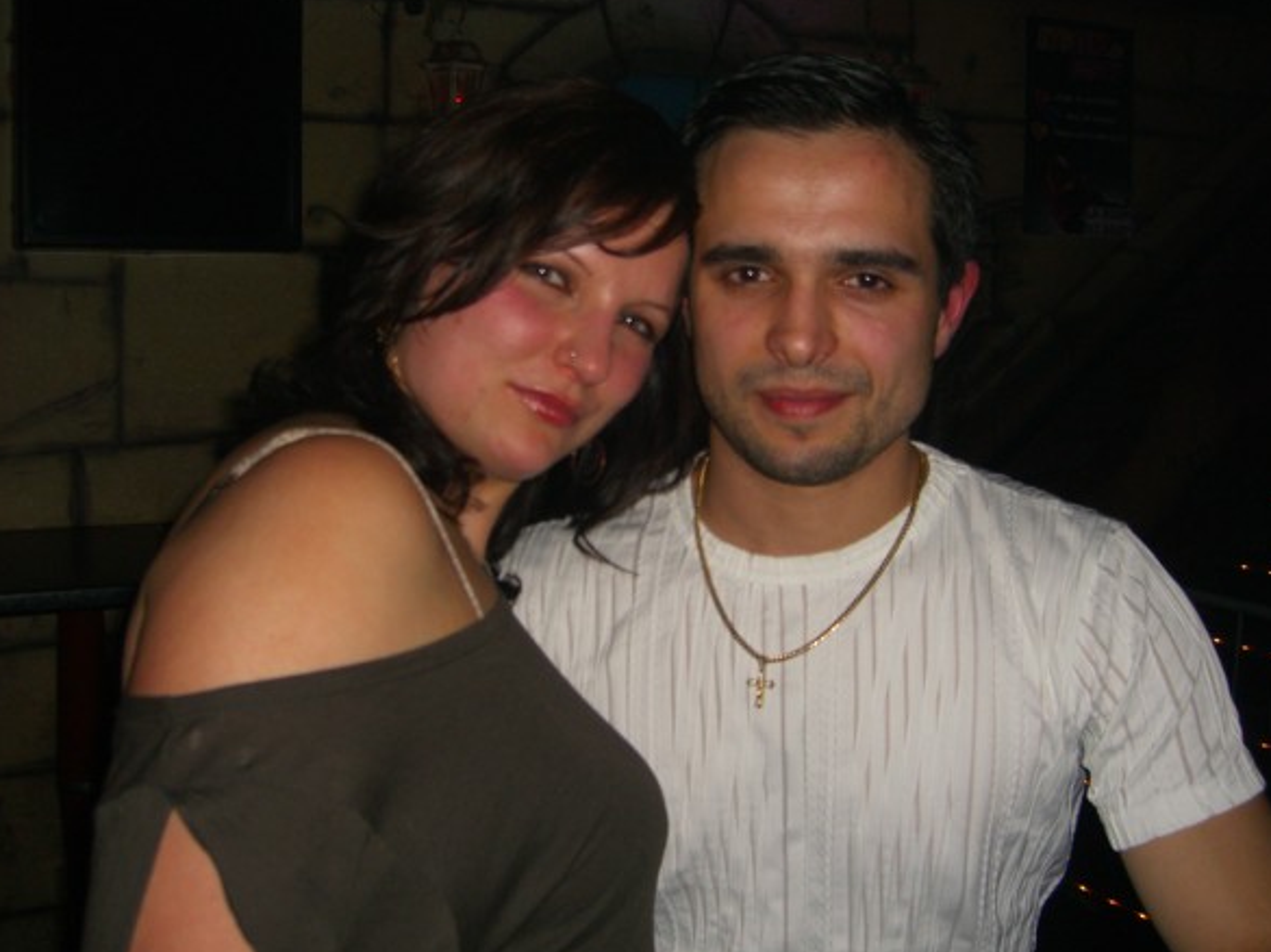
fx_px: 1431
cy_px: 474
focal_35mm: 39
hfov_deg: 47.9
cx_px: 632
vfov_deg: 36.8
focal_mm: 7.9
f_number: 2.8
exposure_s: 1/60
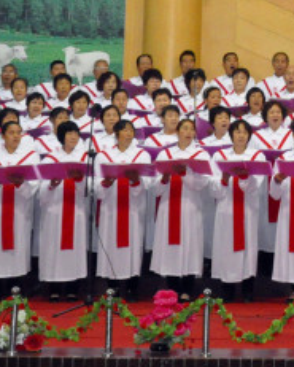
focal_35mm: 124
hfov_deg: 12.0
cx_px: 420
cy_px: -73
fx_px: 1348
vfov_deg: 15.0
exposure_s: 1/50
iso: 3200
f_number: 7.1
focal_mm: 24
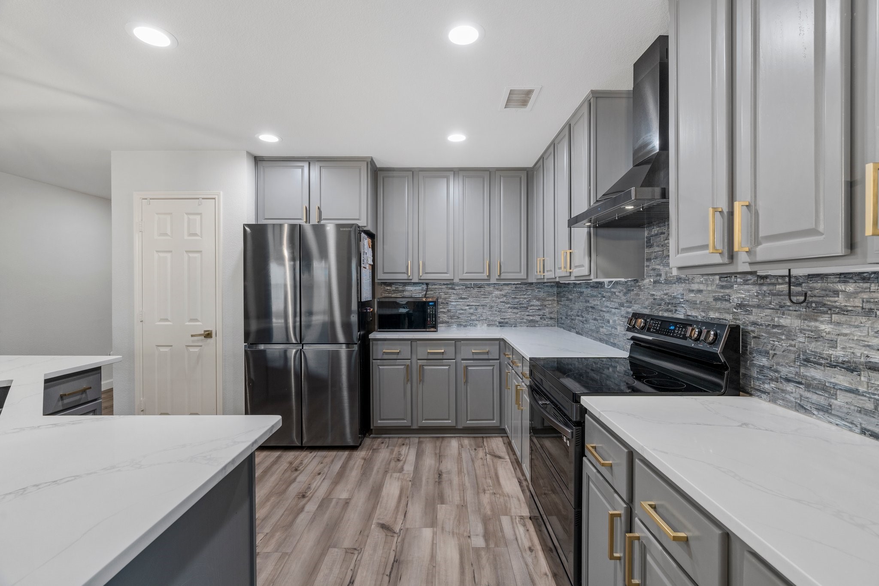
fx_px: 391
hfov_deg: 96.7
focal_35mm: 16
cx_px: 440
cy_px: 293
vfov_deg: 73.7
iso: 400
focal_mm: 16
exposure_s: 1.3
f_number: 8
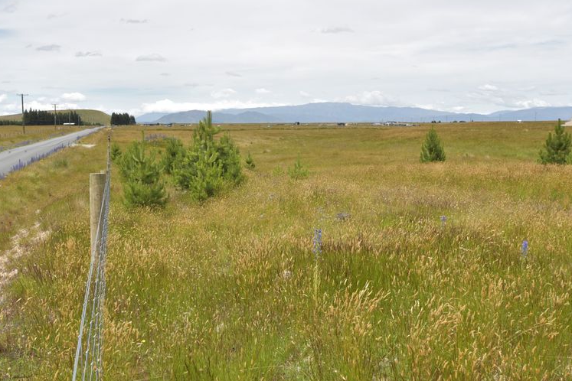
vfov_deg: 35.9
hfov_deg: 51.9
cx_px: 285
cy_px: 189
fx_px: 588
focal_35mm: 37
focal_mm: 24
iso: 100
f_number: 10
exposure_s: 1/200
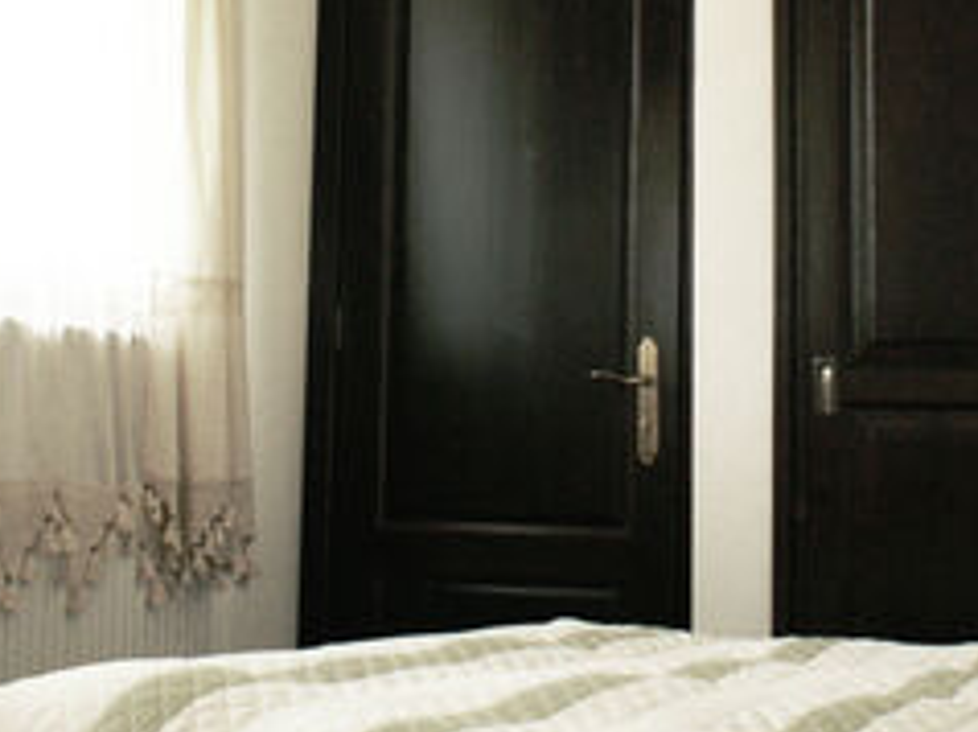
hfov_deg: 23.9
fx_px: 2314
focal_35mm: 82
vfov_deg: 17.7
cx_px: 501
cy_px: 68
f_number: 2.8
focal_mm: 6.45
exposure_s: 1/20
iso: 100
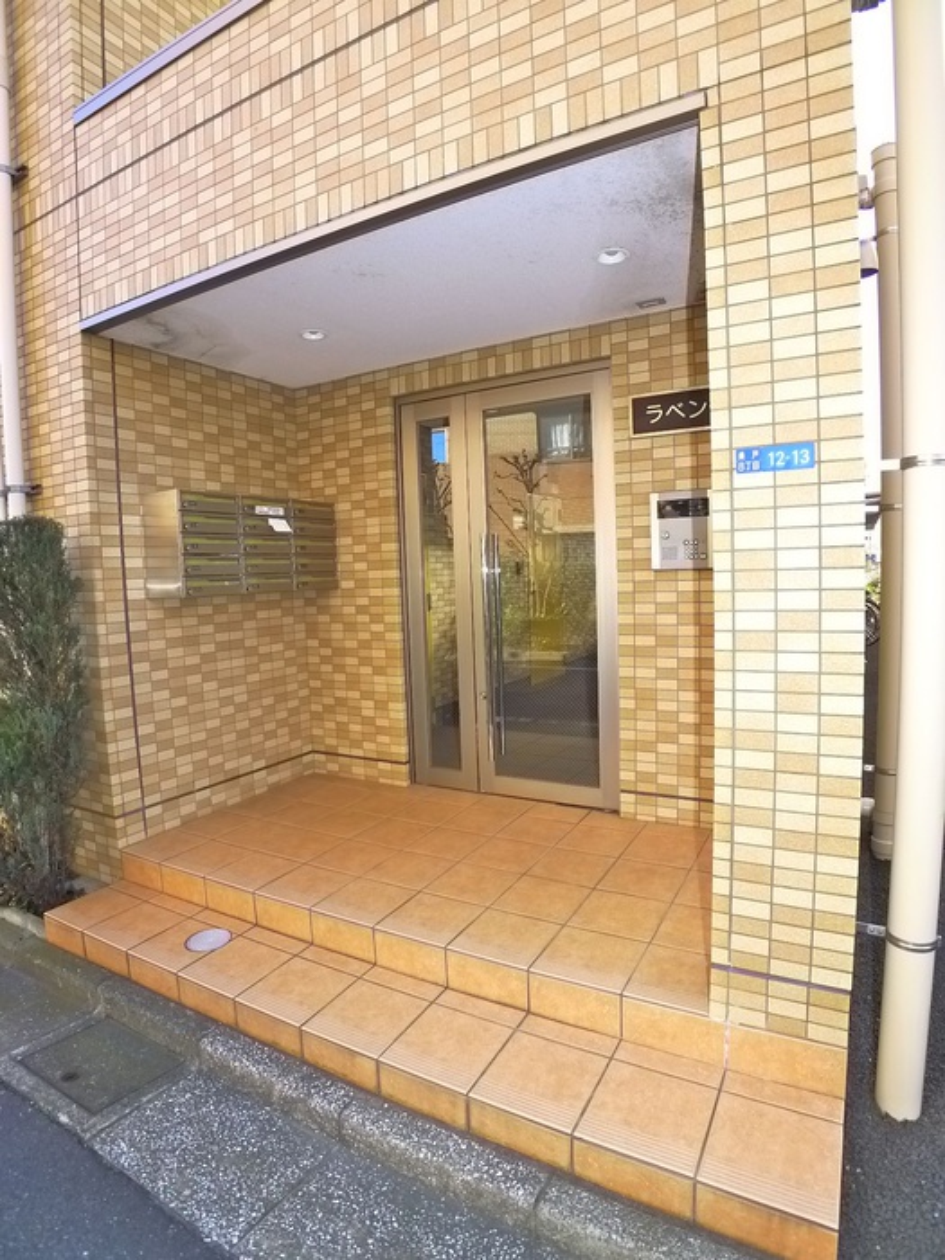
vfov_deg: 71.6
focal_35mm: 24
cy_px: 630
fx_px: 874
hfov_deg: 56.8
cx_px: 472
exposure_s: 1/125
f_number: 2.8
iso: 400
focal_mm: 5.1
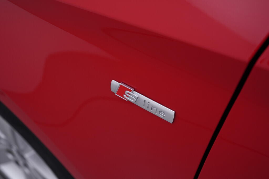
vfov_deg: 36.9
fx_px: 269
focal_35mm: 36
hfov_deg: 53.1
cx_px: 134
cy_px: 90
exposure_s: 1/80
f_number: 4
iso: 125
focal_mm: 24
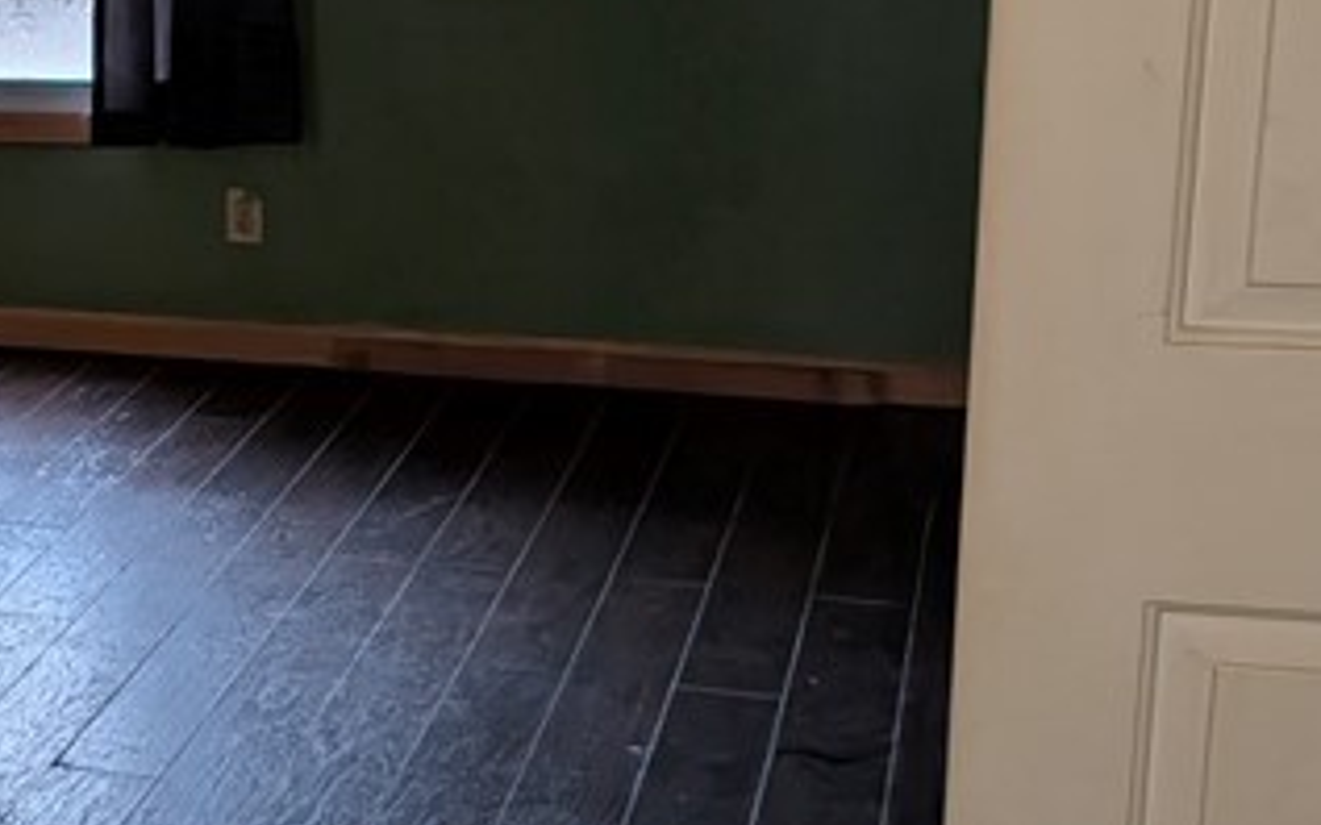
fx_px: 2952
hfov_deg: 21.4
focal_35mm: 82
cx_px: -635
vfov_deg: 15.8
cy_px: 221
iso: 207
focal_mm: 6.9
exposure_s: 1/30.3
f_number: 1.68
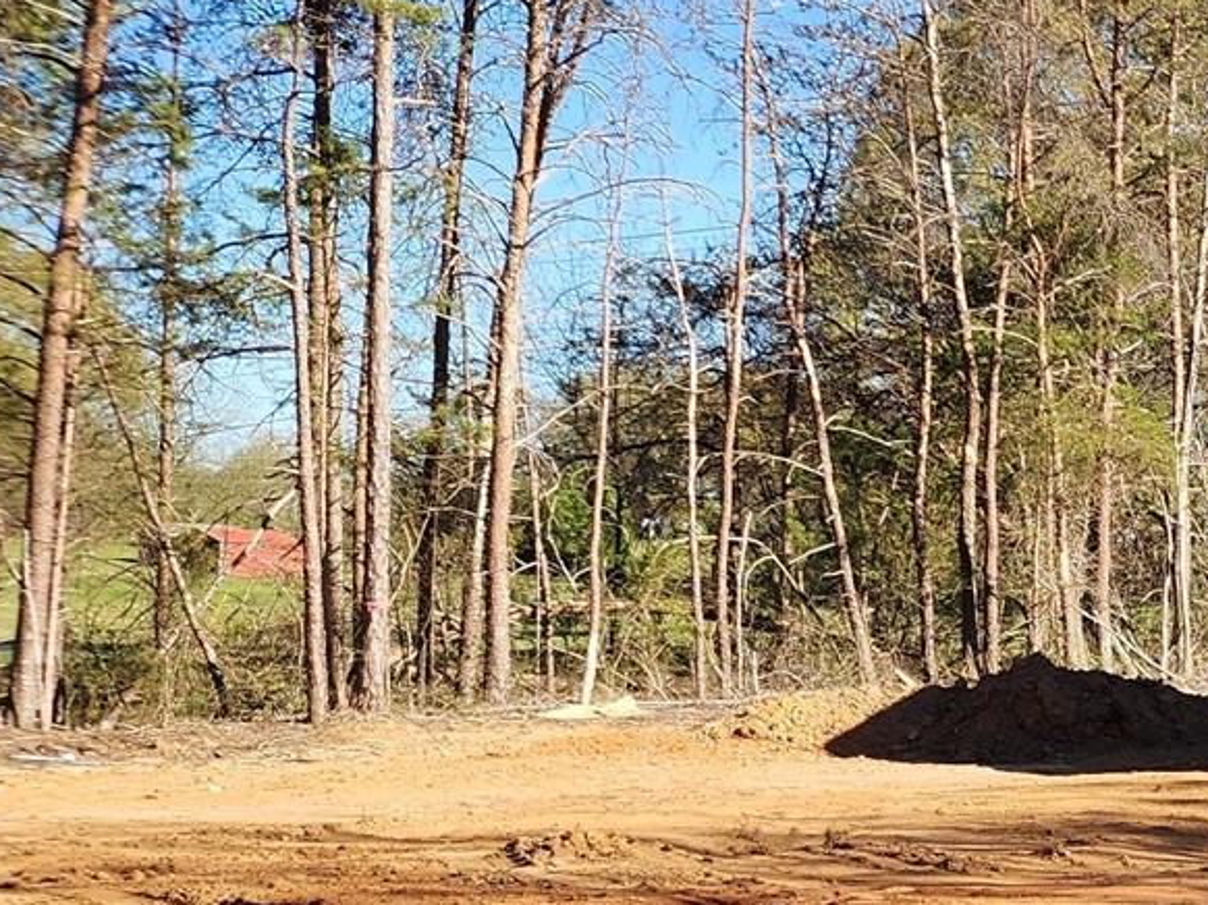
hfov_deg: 19.3
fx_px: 2826
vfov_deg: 18.1
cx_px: 2067
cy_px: 623
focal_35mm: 81
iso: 12
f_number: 1.8
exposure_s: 1/410
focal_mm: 6.4
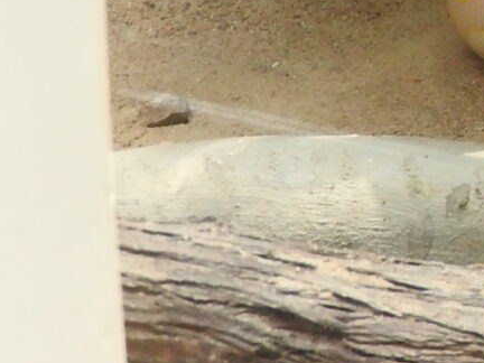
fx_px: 5803
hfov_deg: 4.6
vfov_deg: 3.6
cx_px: 1360
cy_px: -168
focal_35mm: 415
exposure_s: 1/60
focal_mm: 12.5
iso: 100
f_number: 4.5
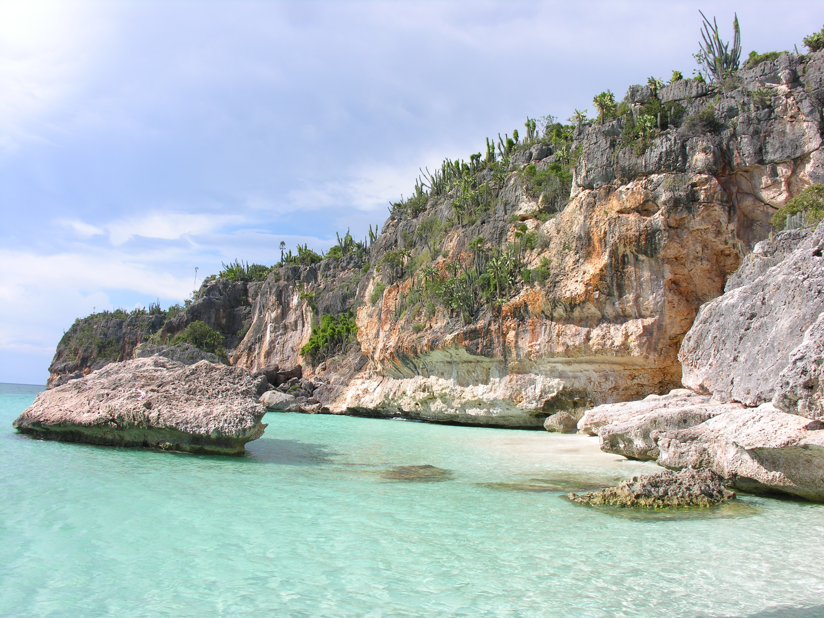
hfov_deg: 52.6
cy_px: 309
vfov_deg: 40.7
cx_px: 412
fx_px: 833
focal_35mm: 35
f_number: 6.3
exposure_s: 1/197
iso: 50
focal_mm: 8.9
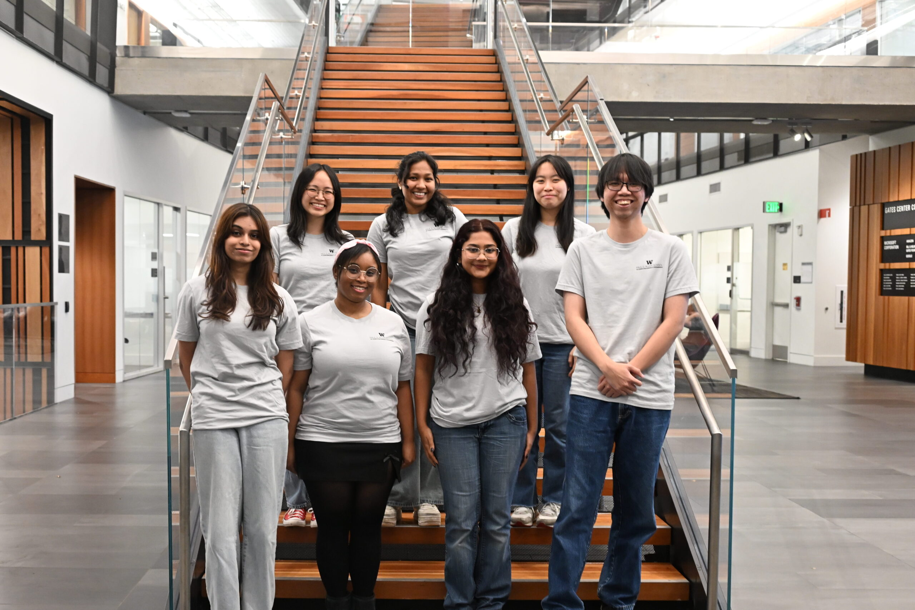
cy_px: 305
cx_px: 458
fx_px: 940
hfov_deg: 51.9
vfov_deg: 35.9
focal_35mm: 37
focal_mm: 37
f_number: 5
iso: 3200
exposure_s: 1/60
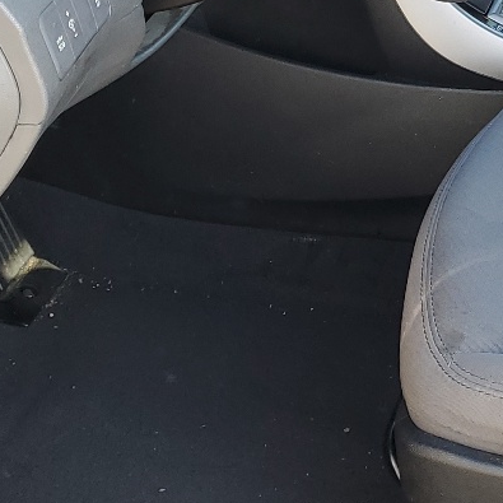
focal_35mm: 93
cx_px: 619
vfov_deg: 18.3
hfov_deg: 17.7
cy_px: 39
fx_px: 1529
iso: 50
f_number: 1.5
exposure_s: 1/179
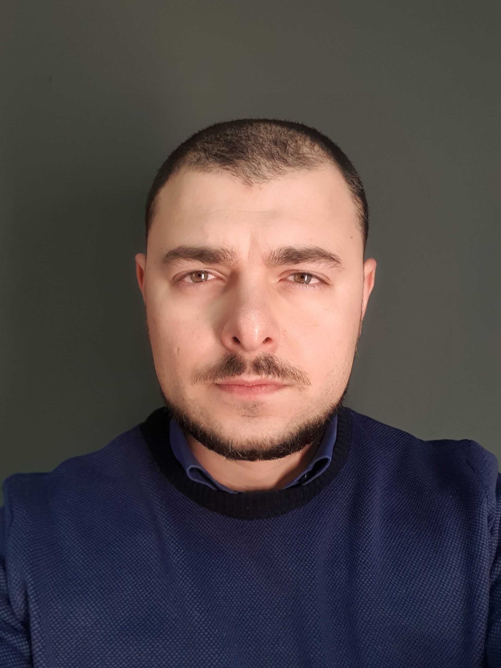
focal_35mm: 31
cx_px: 250
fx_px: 598
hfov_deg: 45.4
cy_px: 334
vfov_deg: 58.4
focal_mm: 2.92
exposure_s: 1/100
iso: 100
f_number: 1.7
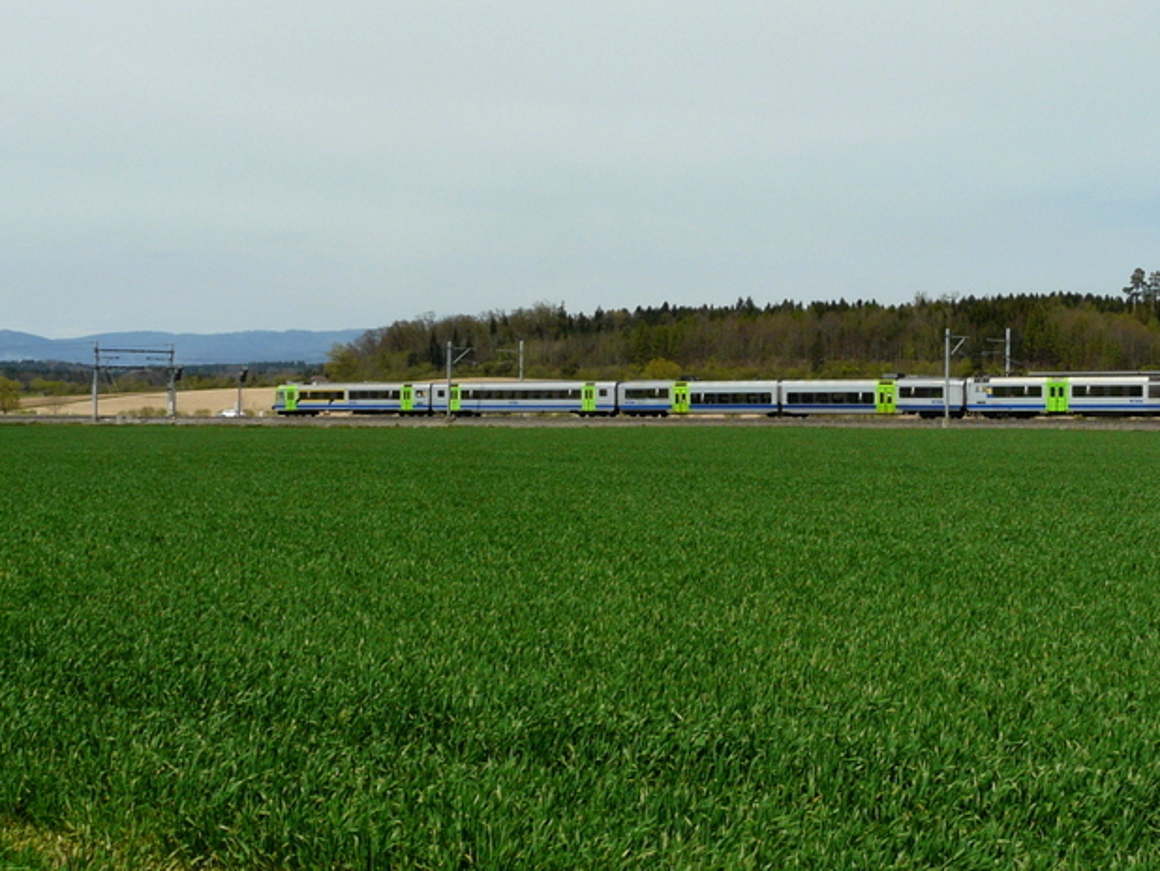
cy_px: 368
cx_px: 869
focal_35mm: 55
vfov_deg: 26.5
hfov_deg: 34.2
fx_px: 1844
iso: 100
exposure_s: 1/400
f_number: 6.3
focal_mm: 5.6
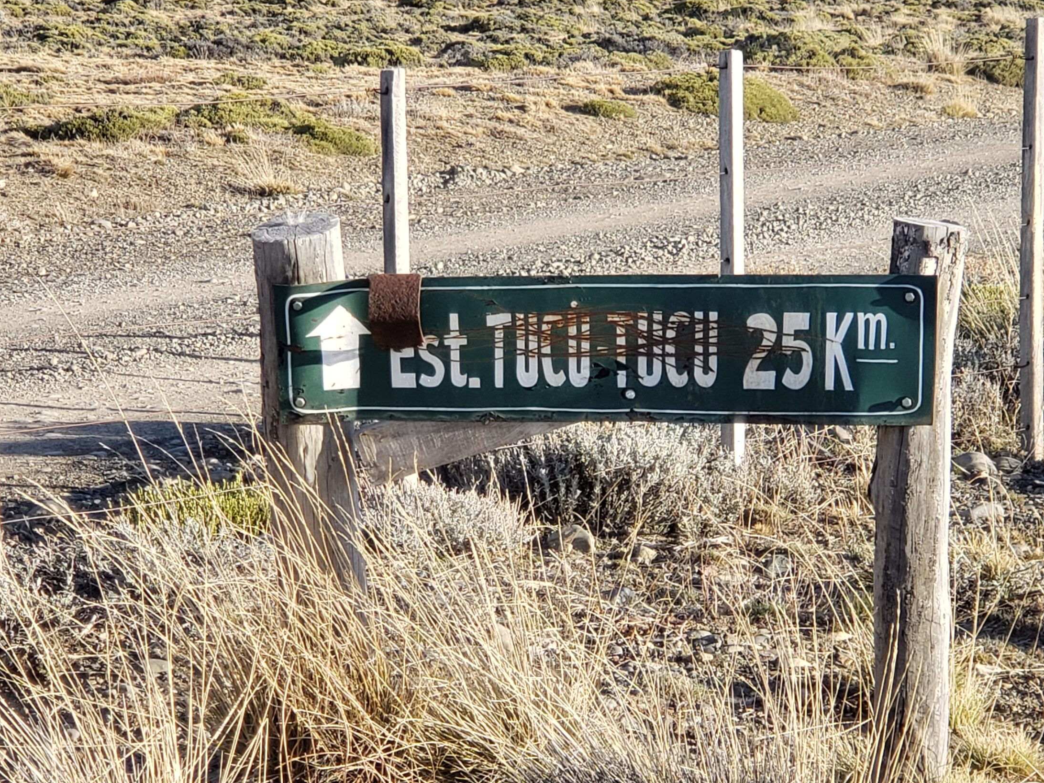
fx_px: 1840
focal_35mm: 61
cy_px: 424
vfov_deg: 24.0
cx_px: 596
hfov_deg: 31.6
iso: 32
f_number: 2.4
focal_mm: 6
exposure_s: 1/296
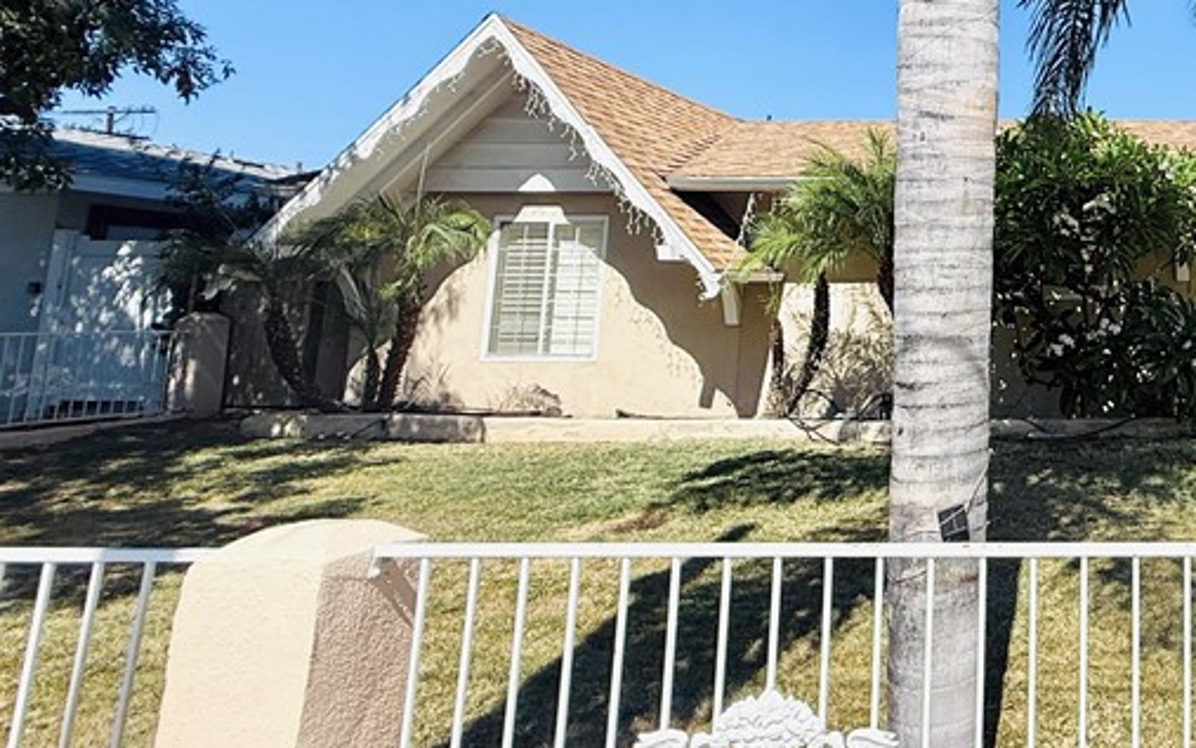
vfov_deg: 40.5
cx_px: 1189
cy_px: 172
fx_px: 978
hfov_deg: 51.0
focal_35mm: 30
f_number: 2.2
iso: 50
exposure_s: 1/2506
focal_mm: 2.22
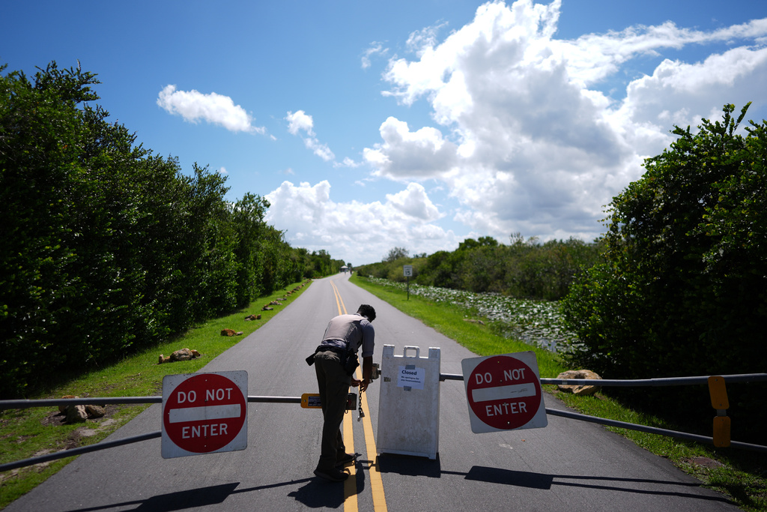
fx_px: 511
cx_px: 384
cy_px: 256
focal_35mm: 24
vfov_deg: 53.1
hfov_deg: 73.7
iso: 125
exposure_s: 1/16000
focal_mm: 24
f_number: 1.4
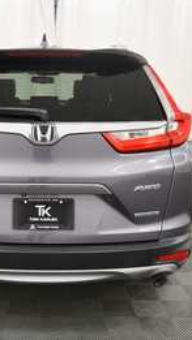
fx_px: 407
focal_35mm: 45
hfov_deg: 26.1
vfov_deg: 45.5
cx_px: 40
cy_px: 169
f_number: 5.6
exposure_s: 1/125
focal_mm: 19
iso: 1250
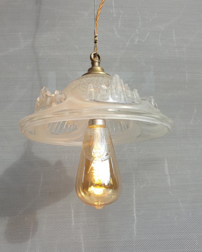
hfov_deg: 51.5
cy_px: 126
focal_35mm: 28
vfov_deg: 62.2
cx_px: 101
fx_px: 209
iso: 50
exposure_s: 1/515
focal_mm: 4.3
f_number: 2.4
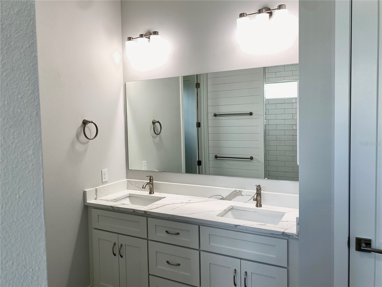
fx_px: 287
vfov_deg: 53.1
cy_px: 144
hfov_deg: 67.3
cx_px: 191
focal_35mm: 26
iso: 32
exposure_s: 1/120
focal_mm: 4.25
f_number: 1.8
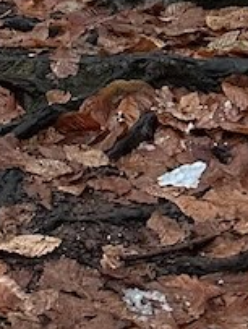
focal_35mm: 151
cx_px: -149
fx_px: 1438
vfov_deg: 9.8
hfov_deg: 9.5
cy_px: -664
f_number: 1.78
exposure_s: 1/60
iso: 400
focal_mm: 6.86
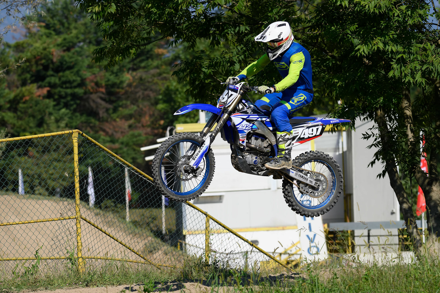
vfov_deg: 5.1
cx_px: 220
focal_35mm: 270
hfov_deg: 7.6
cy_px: 146
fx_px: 3300
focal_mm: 270
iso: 640
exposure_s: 1/2500
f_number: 8
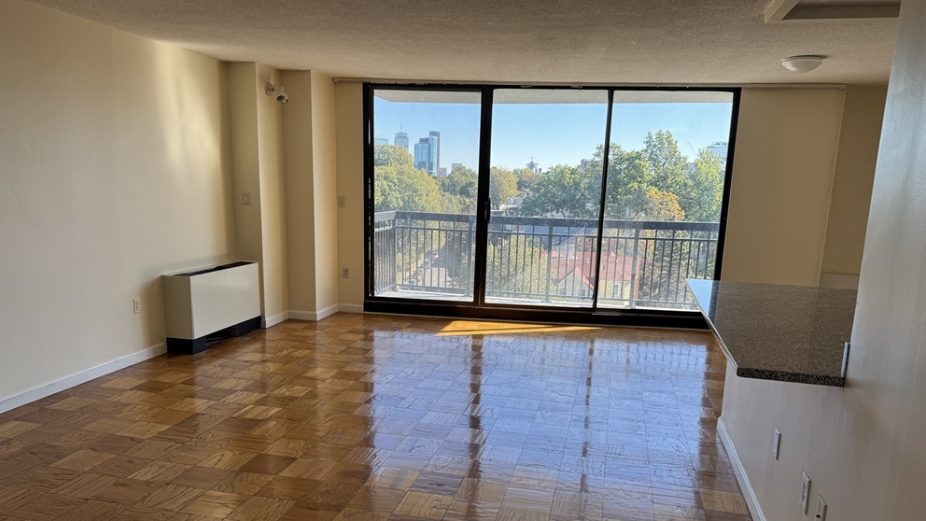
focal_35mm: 27
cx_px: 462
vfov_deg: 42.6
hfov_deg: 69.9
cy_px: 321
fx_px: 663
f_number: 1.78
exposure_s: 1/506
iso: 80
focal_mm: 6.76
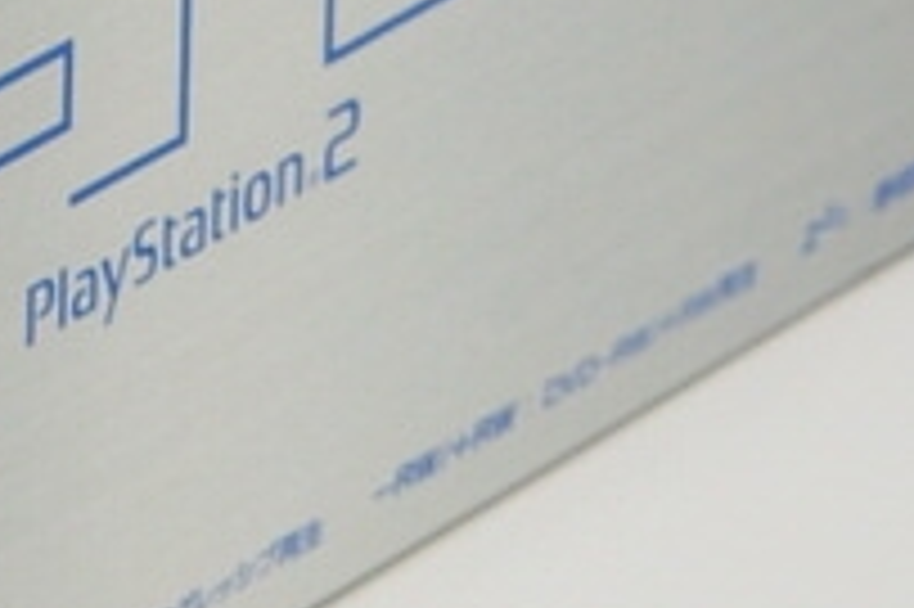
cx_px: -1112
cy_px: -189
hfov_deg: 4.6
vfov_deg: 3.1
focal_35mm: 444
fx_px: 11263
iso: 640
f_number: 6.3
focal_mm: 50
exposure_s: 1/80
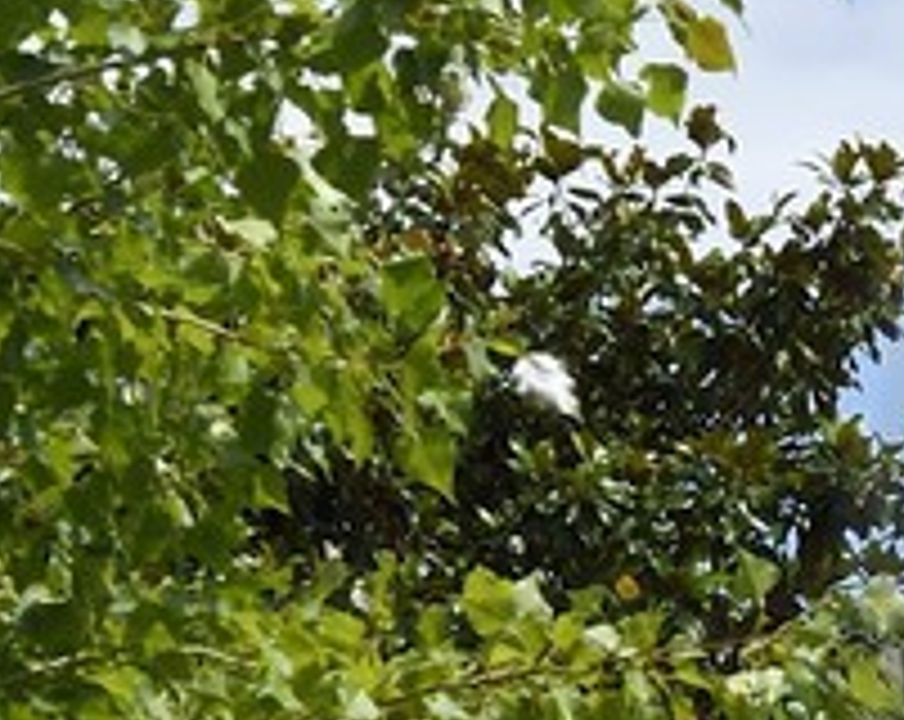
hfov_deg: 5.1
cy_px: 711
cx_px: 2690
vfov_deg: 4.3
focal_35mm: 359
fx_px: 9586
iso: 200
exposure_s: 1/200
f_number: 11
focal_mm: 48
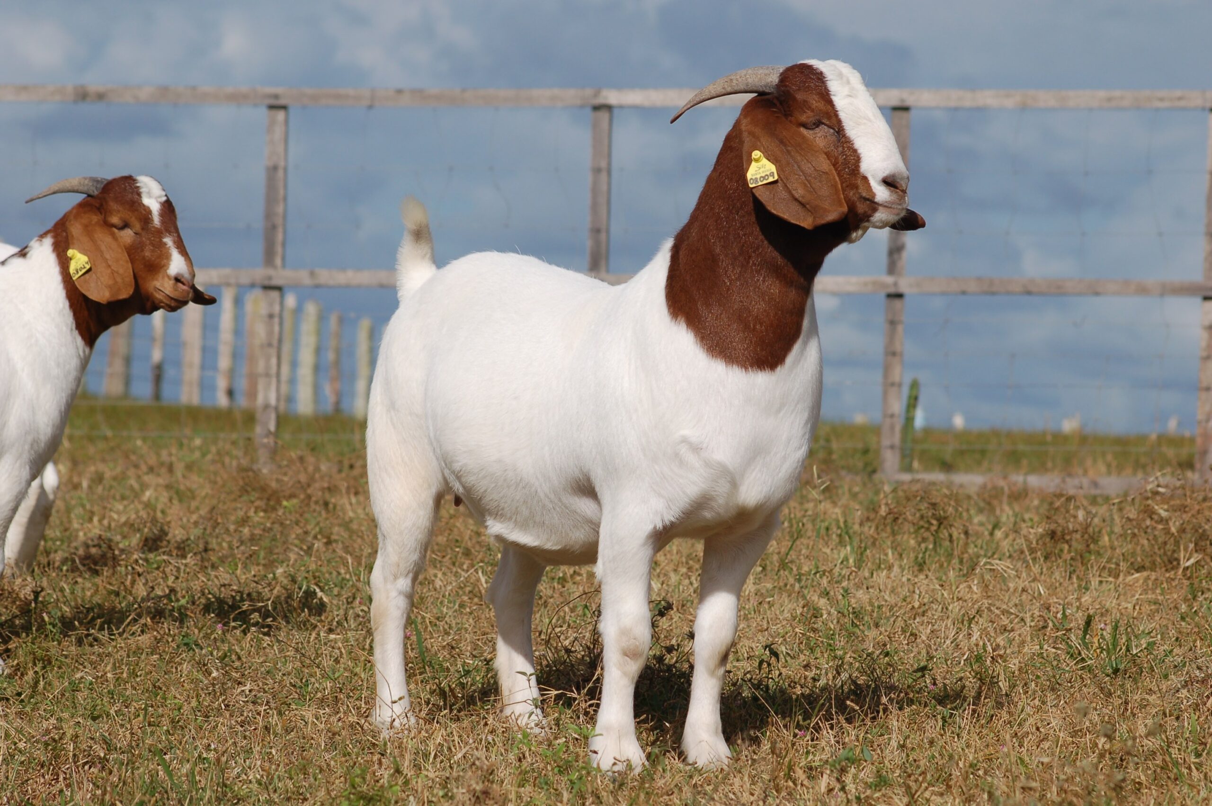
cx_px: 606
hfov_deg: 13.7
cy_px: 403
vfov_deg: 9.1
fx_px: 5045
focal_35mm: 150
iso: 200
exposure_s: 1/1000
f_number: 8
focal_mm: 100
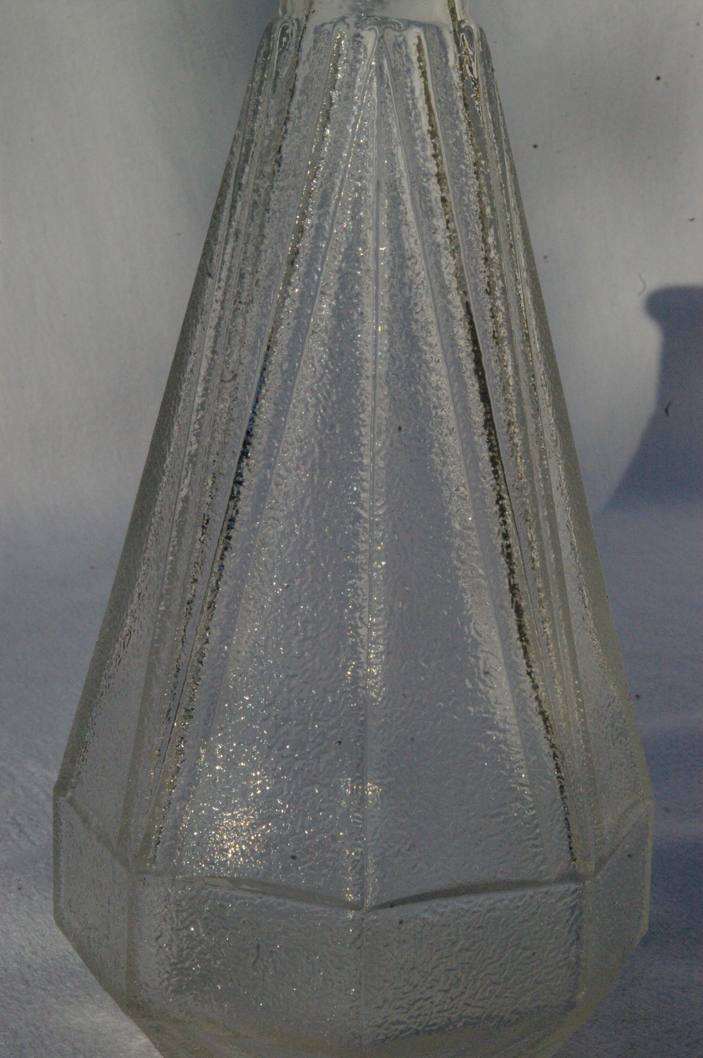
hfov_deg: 34.1
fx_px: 1145
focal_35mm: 39
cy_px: 529
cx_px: 352
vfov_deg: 49.6
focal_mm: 26
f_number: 16
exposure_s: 1/1000
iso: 1600
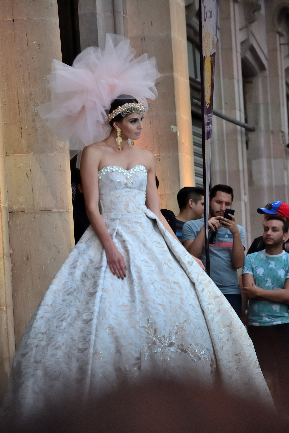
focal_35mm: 232
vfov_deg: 8.9
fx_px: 2799
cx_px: 144
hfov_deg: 5.9
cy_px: 216
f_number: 5
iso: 800
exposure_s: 1/60
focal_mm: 155
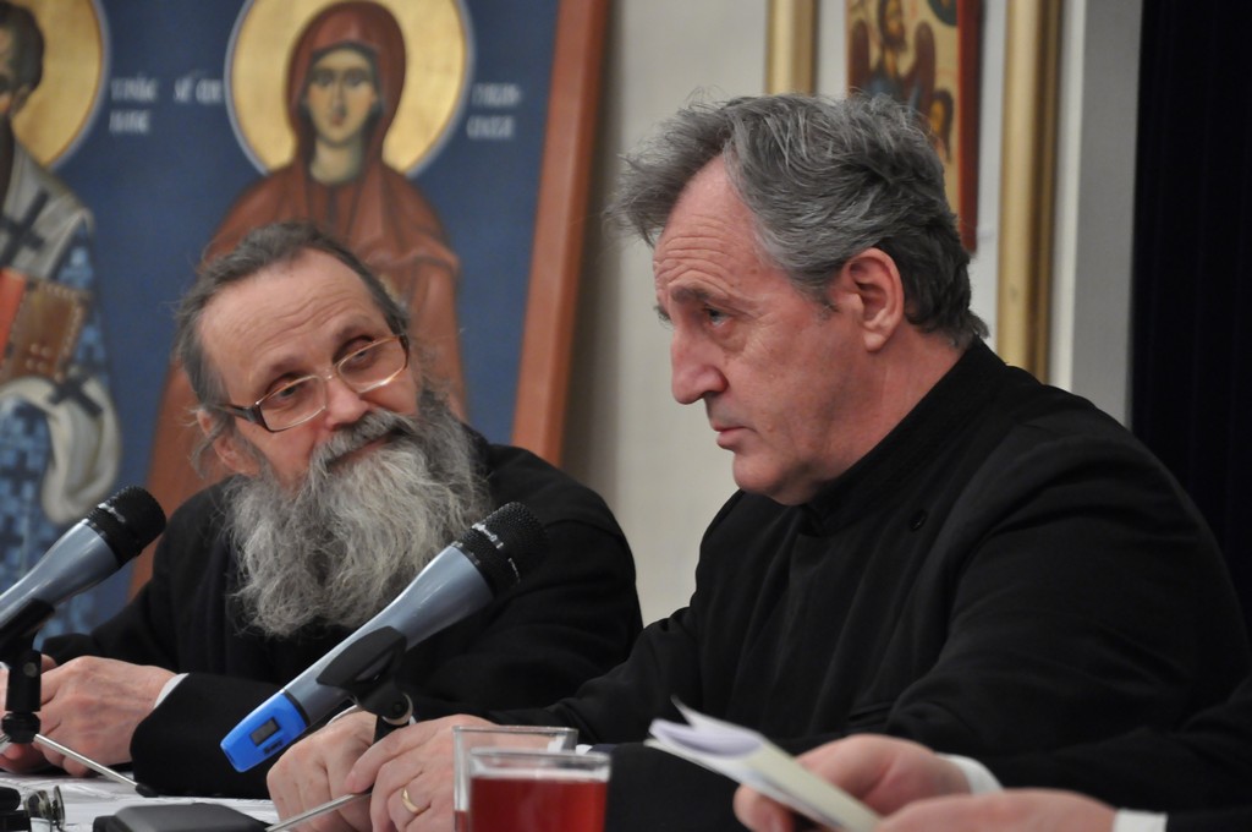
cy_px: 416
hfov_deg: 13.1
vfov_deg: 8.7
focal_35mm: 158
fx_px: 5470
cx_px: 626
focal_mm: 105
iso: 1600
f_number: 5.6
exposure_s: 1/20
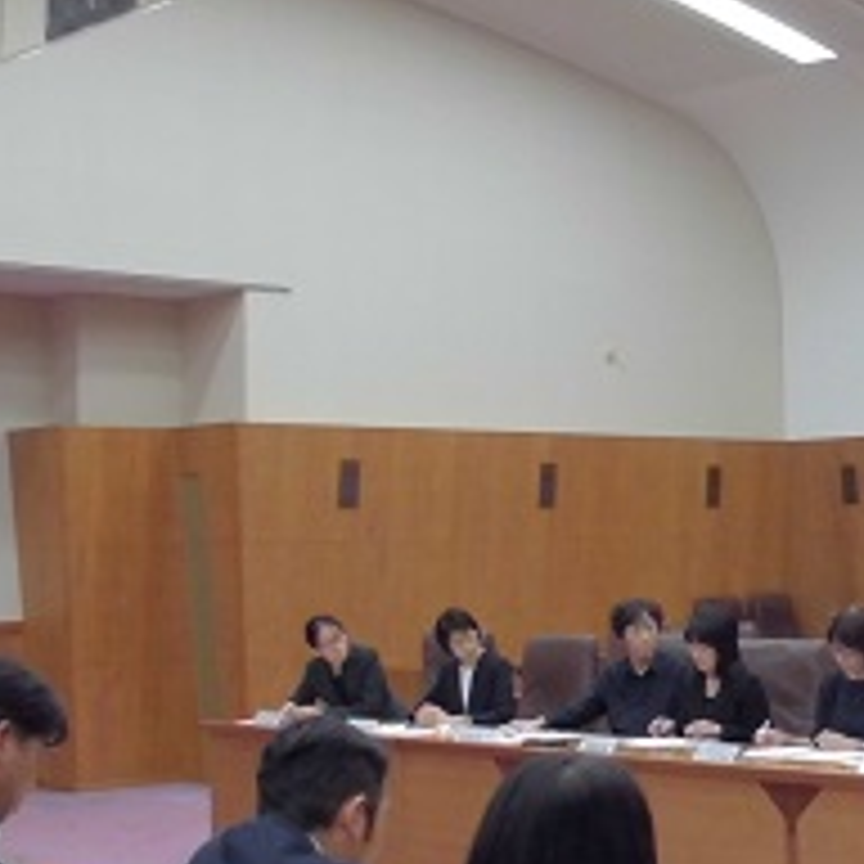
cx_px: 738
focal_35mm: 70
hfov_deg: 24.1
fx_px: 1977
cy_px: 410
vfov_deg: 24.7
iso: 800
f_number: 4.2
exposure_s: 1/60
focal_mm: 6.9
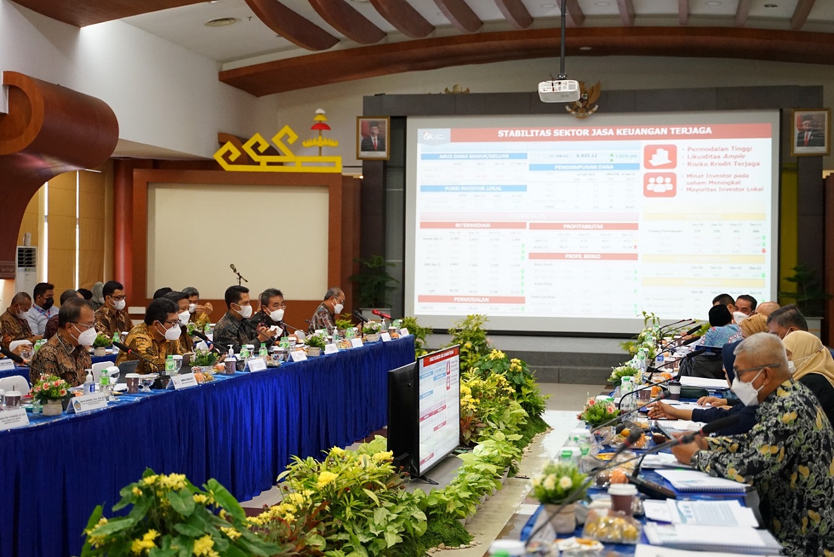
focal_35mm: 48
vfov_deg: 28.1
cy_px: 278
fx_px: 1112
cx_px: 417
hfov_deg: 41.1
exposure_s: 1/125
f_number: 2.8
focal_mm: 48
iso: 3200
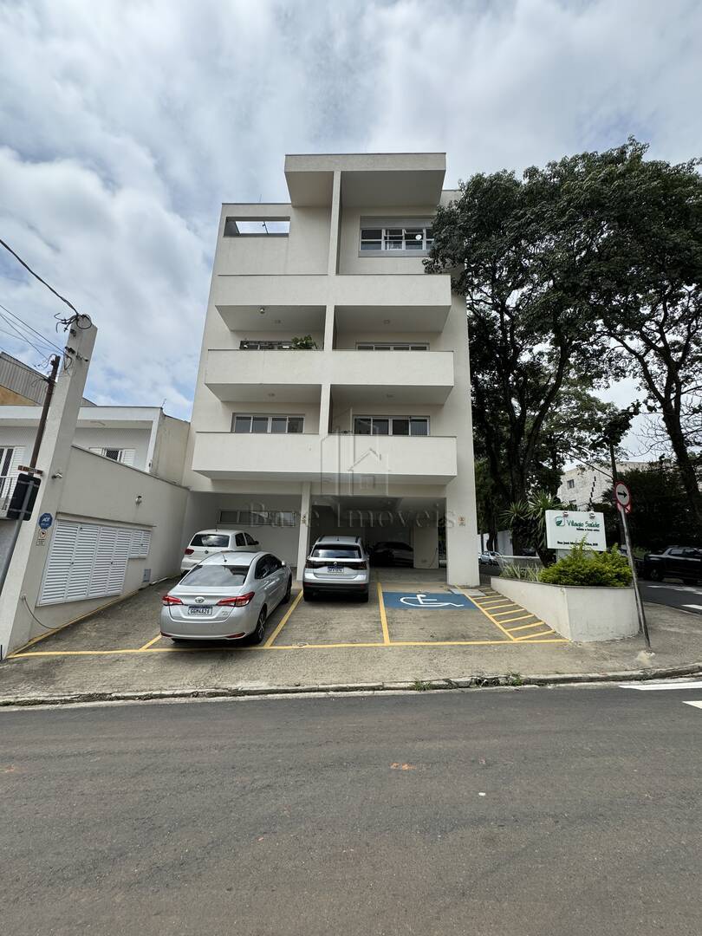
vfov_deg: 102.1
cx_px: 351
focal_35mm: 14
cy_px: 468
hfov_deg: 85.7
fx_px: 379
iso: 50
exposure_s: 1/1672
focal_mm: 2.22
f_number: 2.2
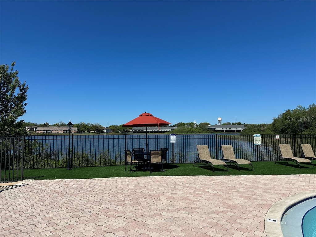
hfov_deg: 71.6
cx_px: 158
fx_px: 219
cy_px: 118
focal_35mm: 24
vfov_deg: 56.8
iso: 80
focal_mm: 6.86
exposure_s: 1/8929
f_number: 1.78
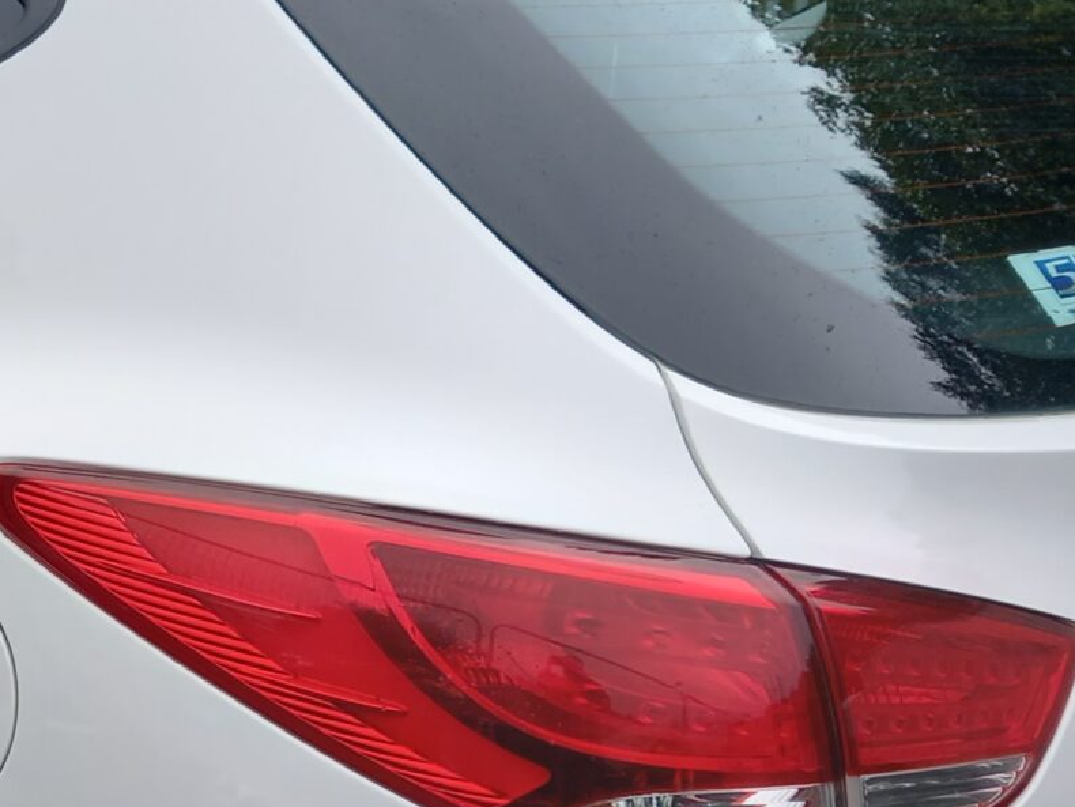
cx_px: -23
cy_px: 672
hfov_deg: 23.1
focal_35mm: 81
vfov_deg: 18.0
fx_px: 2516
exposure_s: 1/120
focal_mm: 4.6
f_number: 2
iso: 32
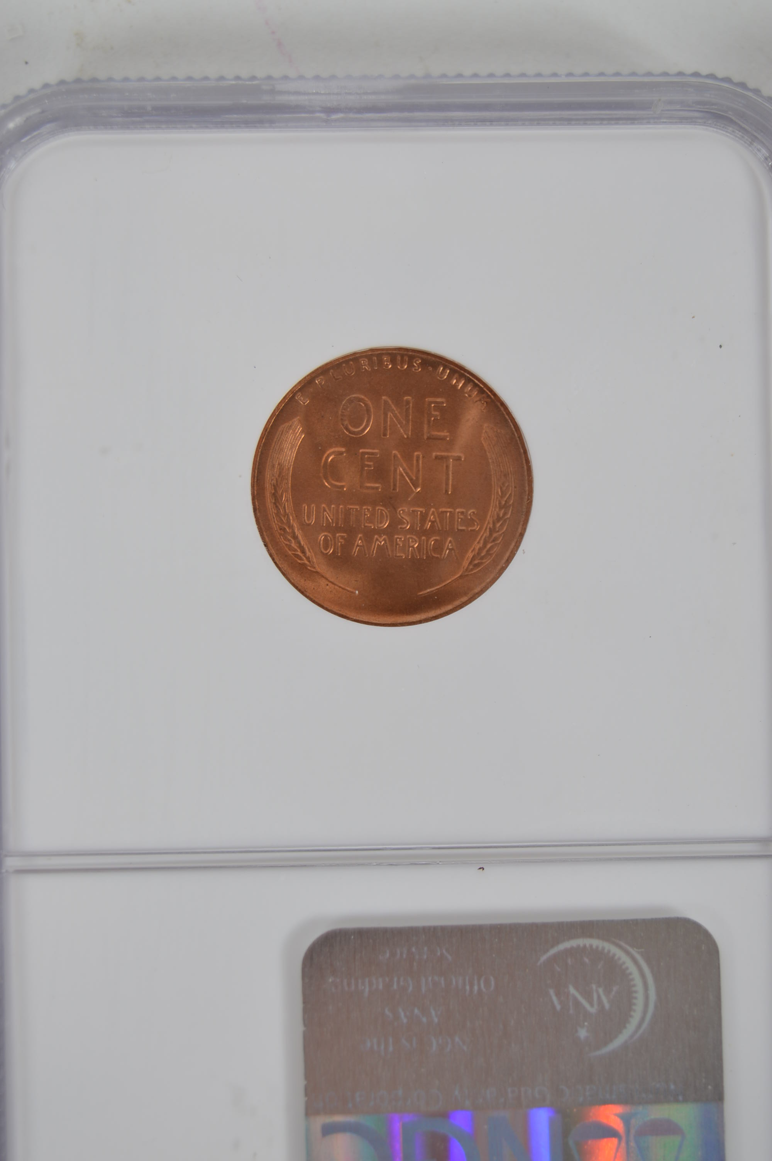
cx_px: 386
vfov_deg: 24.6
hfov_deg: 16.5
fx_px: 2658
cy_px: 580
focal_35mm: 82
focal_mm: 55
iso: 100
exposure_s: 1/80
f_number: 5.6
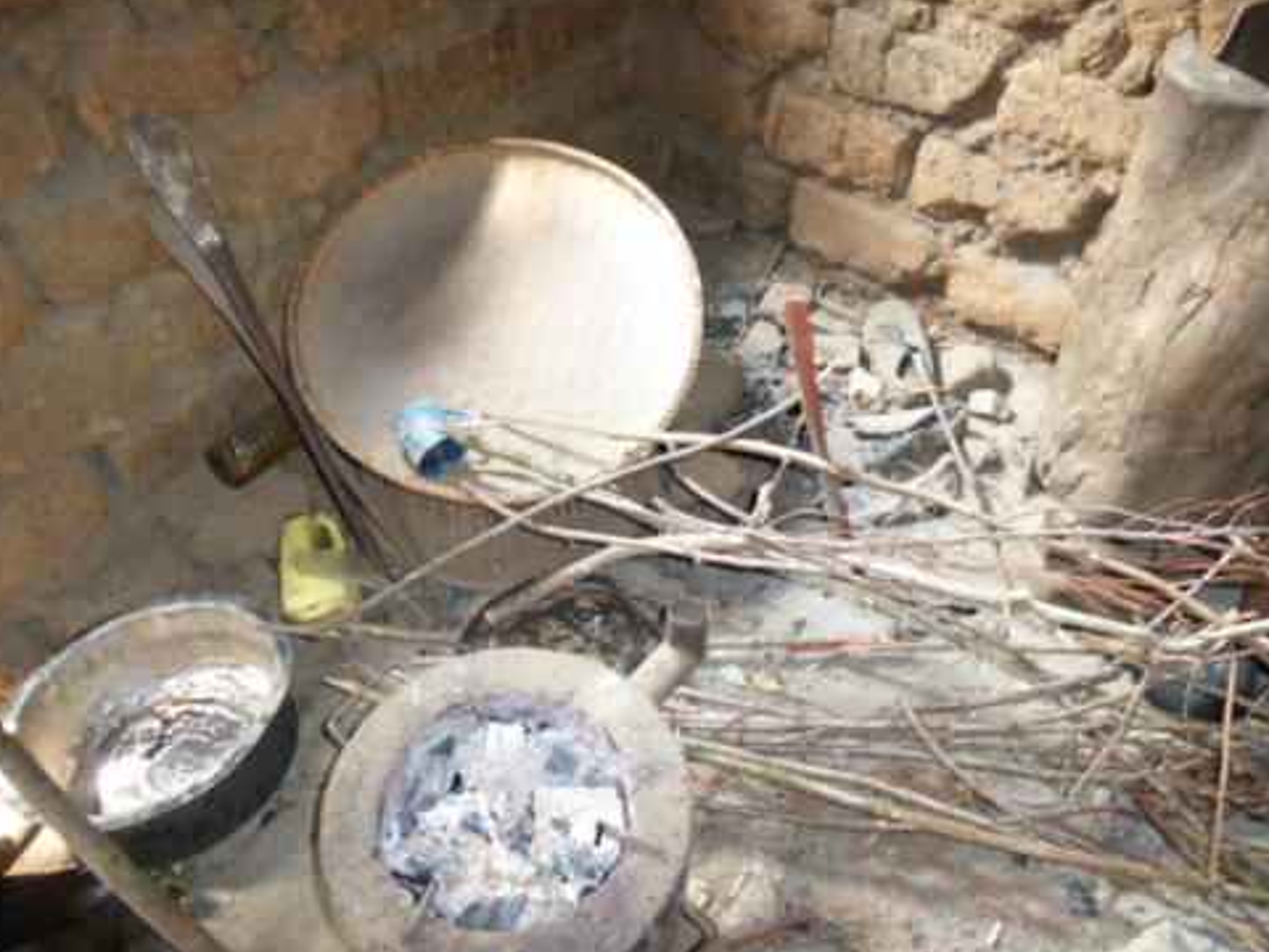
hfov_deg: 69.4
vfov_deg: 54.9
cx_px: 642
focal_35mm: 25
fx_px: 916
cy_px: 483
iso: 800
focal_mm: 4.3
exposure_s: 1/25
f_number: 3.3
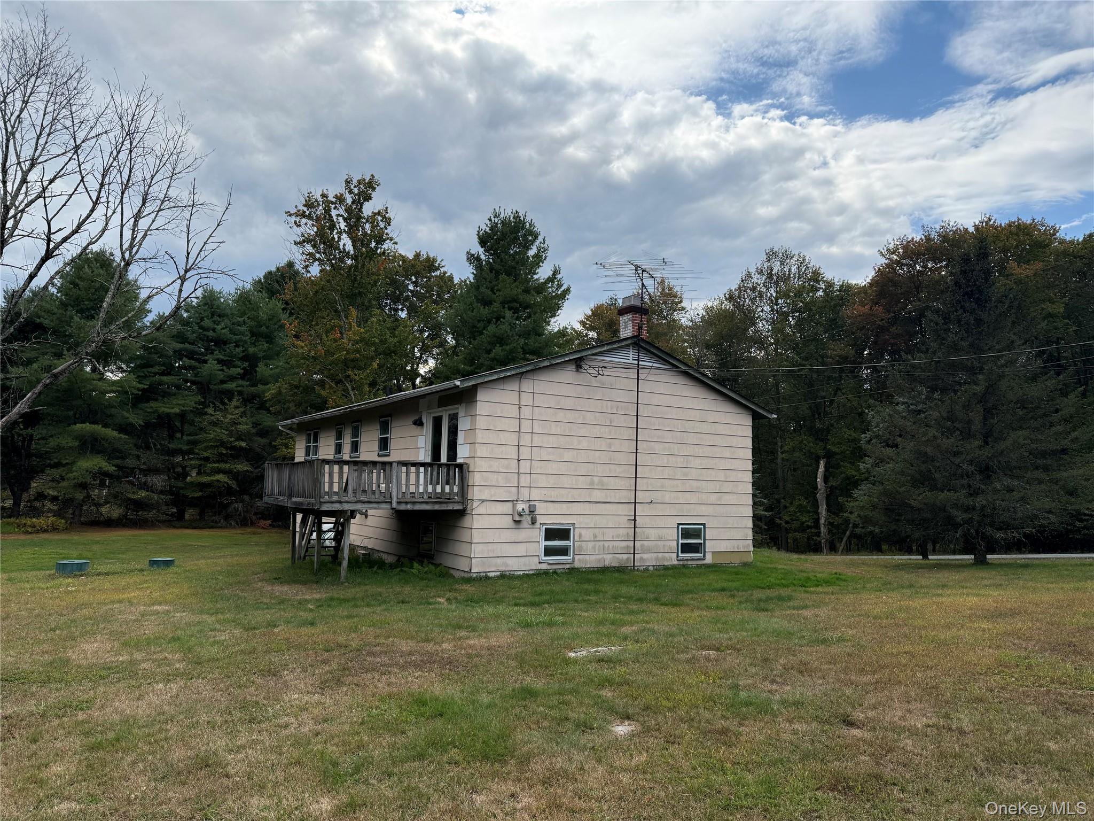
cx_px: 547
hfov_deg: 71.6
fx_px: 758
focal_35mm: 24
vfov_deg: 56.8
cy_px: 410
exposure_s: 1/4405
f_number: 1.78
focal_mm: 6.76
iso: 100
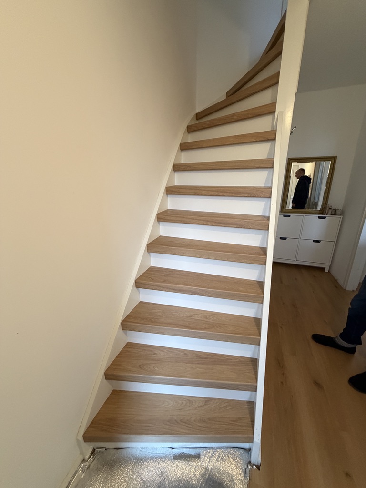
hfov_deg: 85.7
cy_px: 244
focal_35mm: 14
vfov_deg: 102.1
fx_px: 197
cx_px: 183
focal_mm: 2.22
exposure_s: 1/60
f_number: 2.2
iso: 400
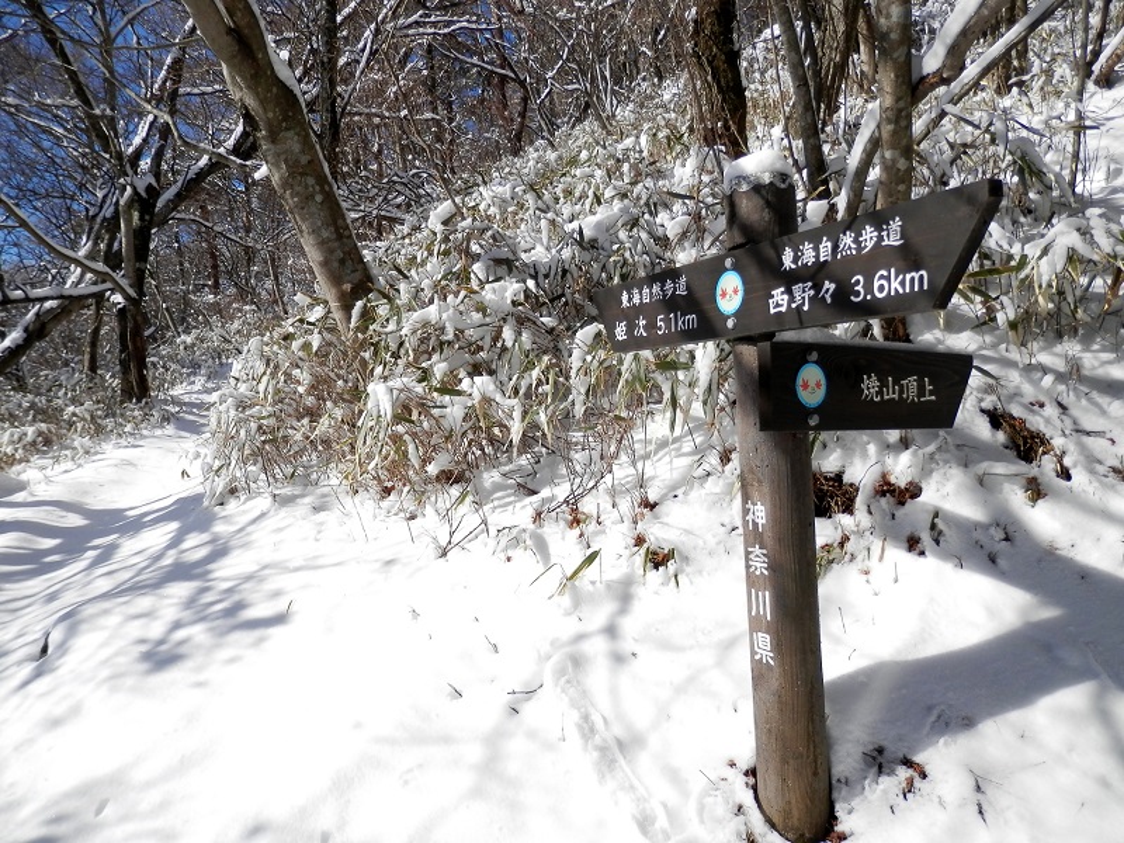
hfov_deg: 69.4
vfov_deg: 54.9
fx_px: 812
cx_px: 562
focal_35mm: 25
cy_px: 422
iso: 80
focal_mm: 4.5
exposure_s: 1/160
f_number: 8.7
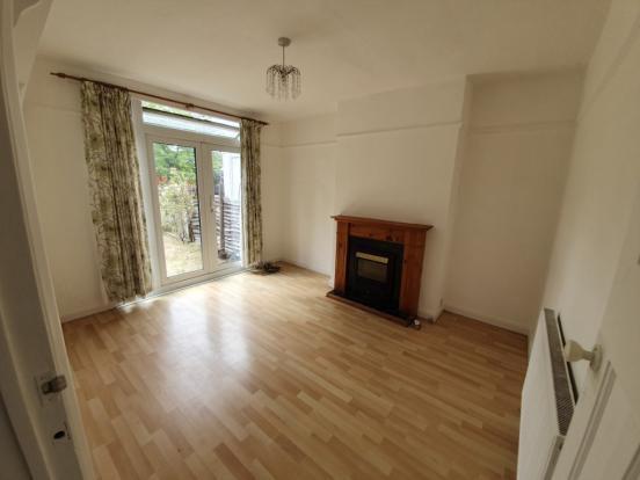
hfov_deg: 106.2
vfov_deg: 89.9
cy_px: 240
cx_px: 320
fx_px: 240
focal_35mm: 13
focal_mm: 1.8
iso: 50
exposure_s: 1/120
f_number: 2.2
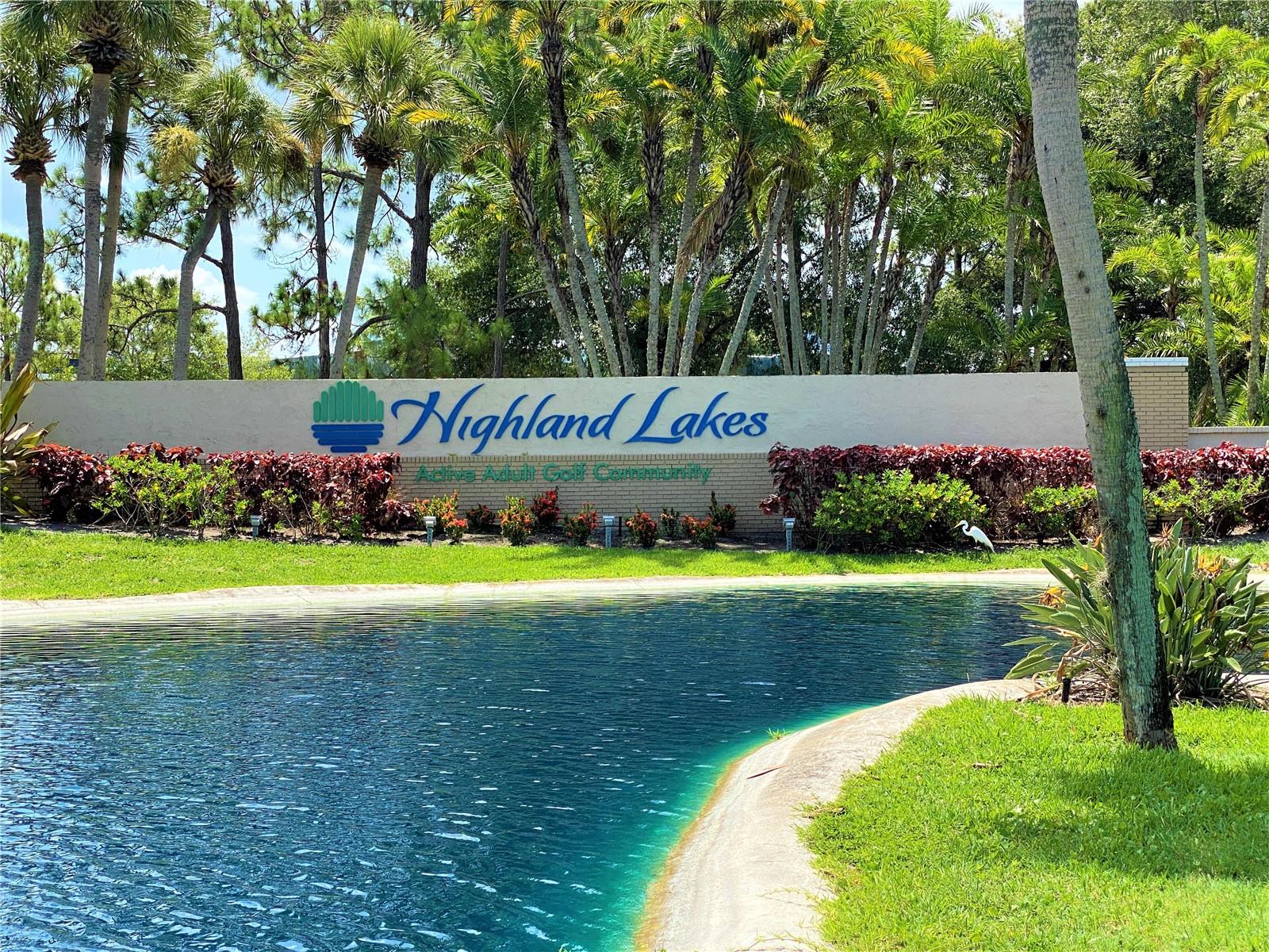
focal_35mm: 52
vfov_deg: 28.0
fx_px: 1906
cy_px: 476
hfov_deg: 36.8
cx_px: 634
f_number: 2
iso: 20
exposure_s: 1/1295
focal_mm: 6
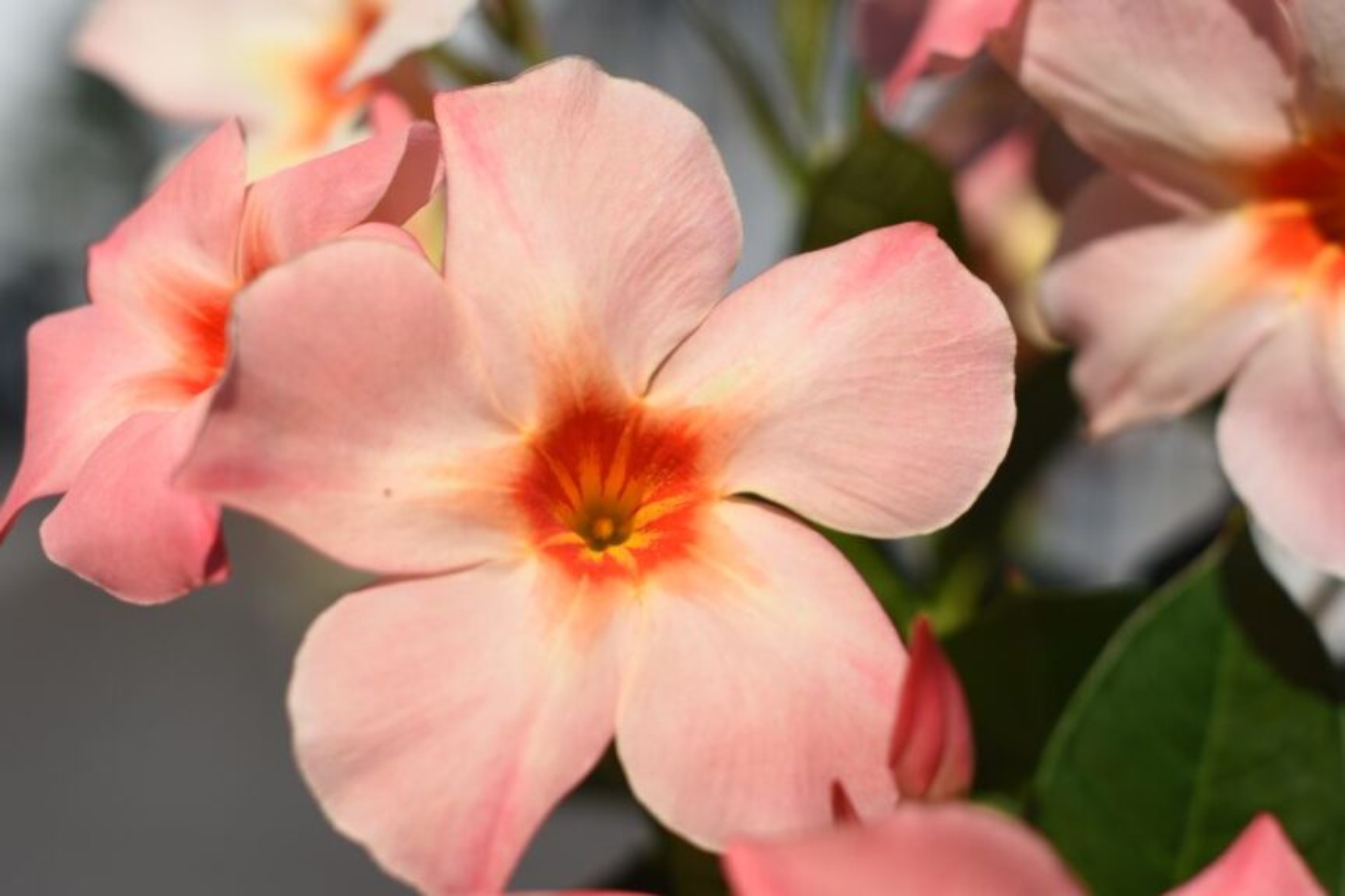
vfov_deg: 18.2
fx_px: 2802
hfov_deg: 27.0
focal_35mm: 75
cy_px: 448
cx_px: 672
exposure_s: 1/3200
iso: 100
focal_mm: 50
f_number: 2.8
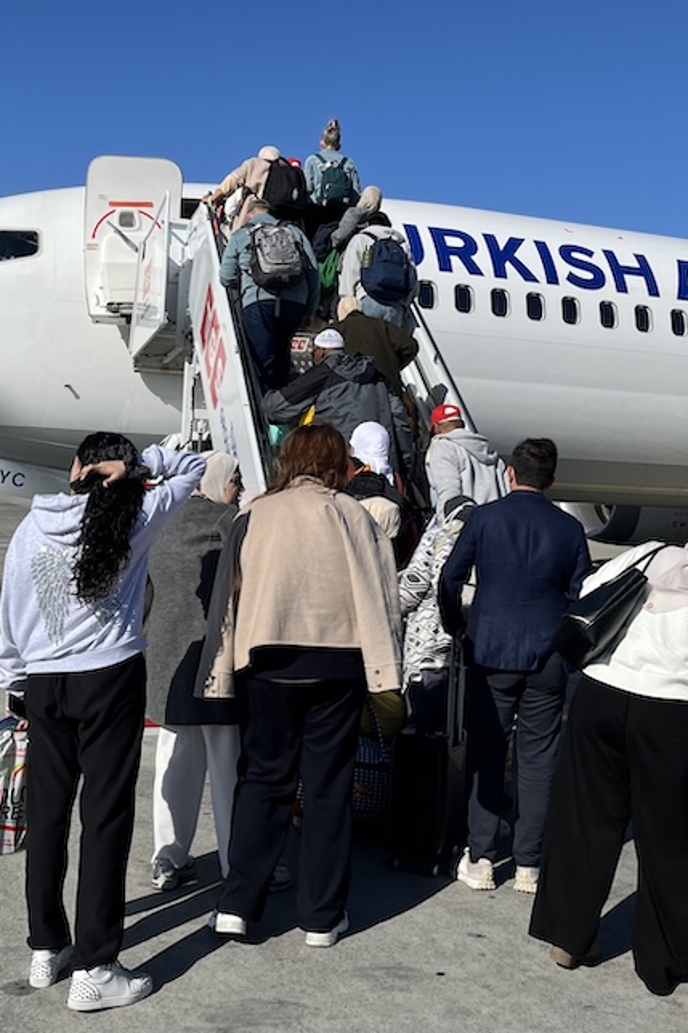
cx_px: 338
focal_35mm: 42
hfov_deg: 31.9
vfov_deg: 46.1
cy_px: 409
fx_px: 1205
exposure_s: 1/6494
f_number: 1.6
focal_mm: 5.1
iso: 50
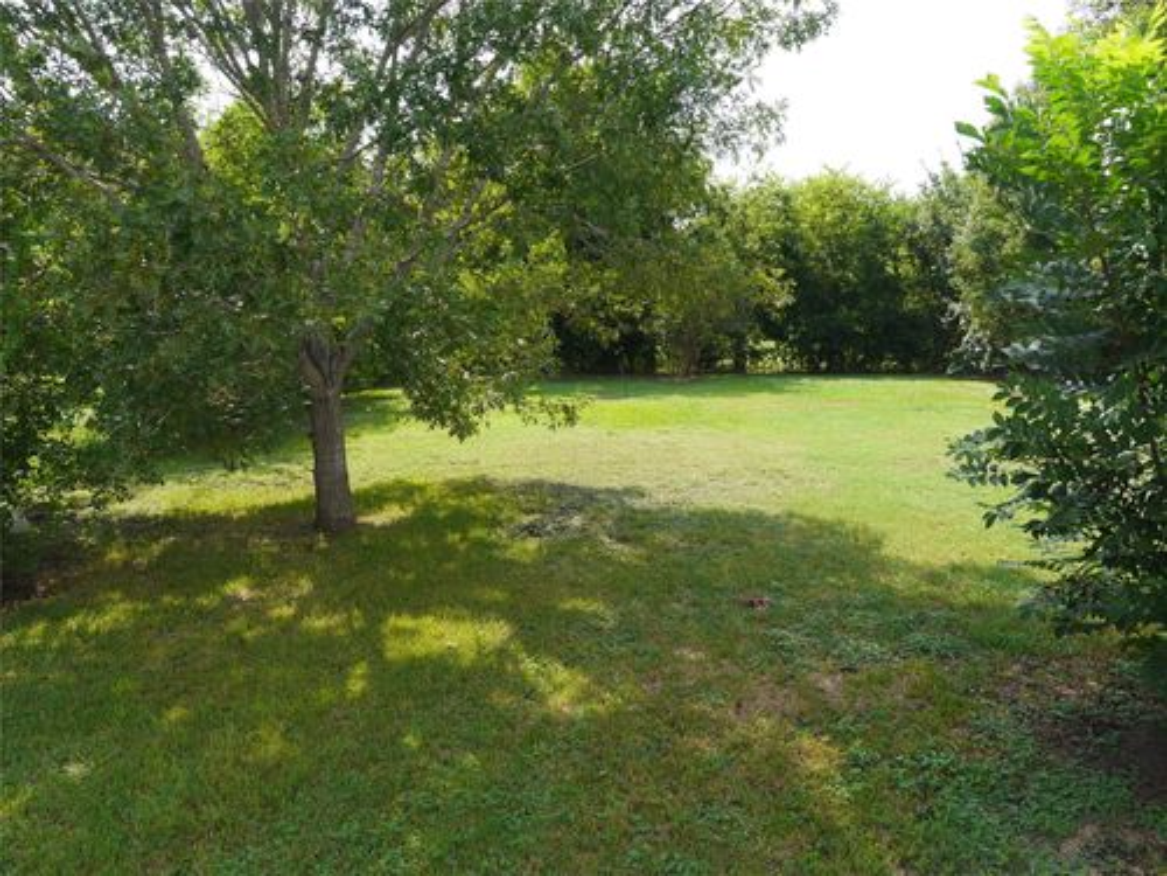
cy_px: 438
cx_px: 584
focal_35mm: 24
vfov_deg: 56.8
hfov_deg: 71.6
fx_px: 809
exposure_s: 1/320
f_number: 5.6
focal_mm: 12
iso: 200
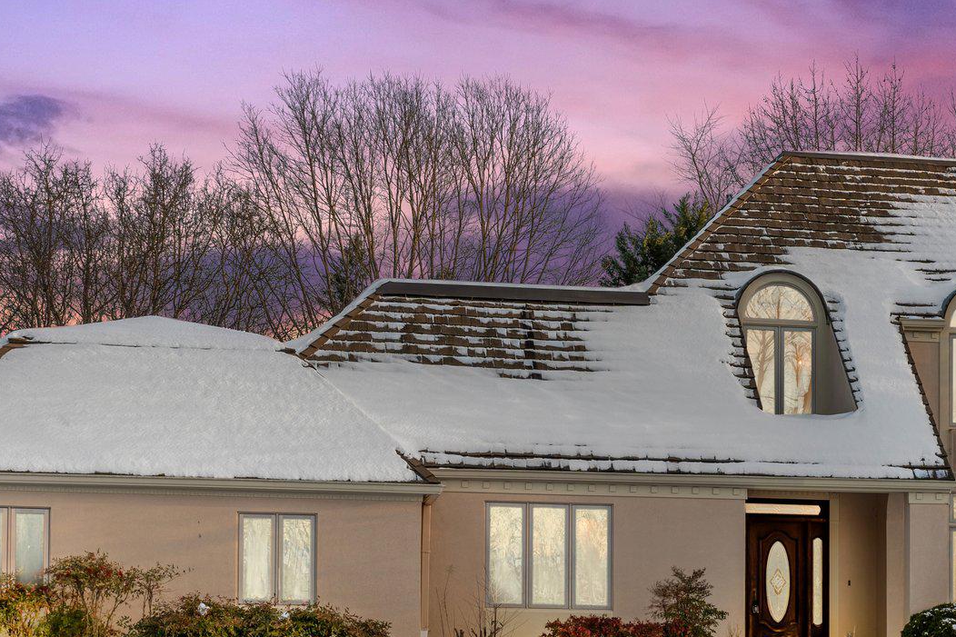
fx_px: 1965
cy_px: 532
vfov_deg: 18.2
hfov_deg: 27.1
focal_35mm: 74
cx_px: 662
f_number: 9
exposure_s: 1/25
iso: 100
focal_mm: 38
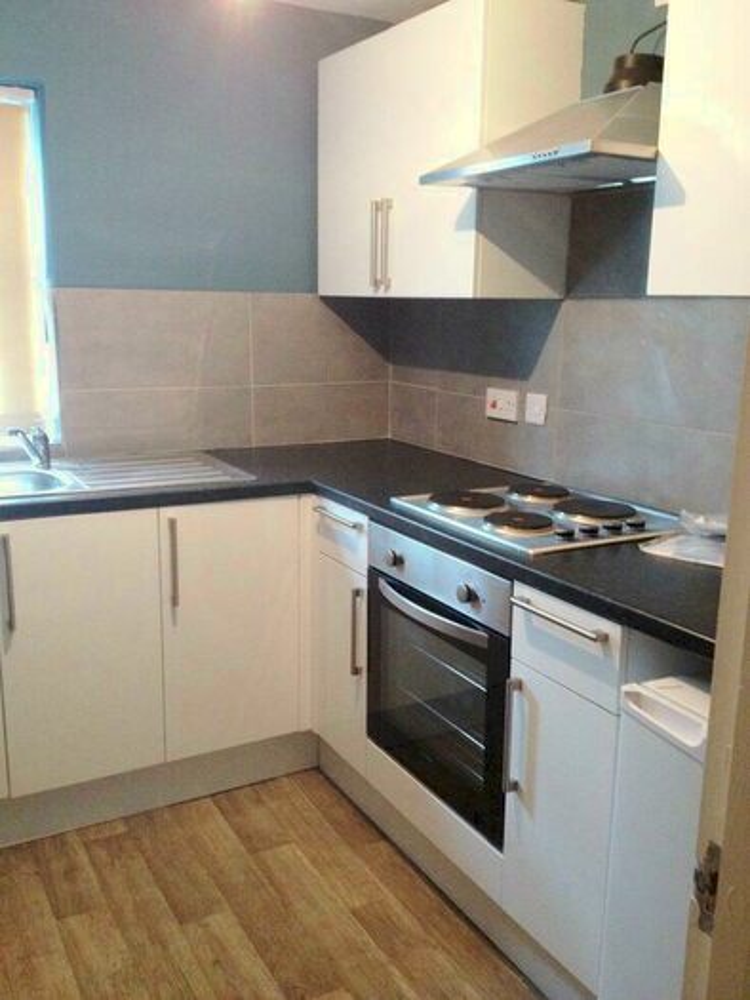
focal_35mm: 35
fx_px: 1011
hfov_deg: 40.7
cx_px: 375
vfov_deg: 52.6
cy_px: 500
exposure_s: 1/20
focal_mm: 4.28
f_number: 2.4
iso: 400
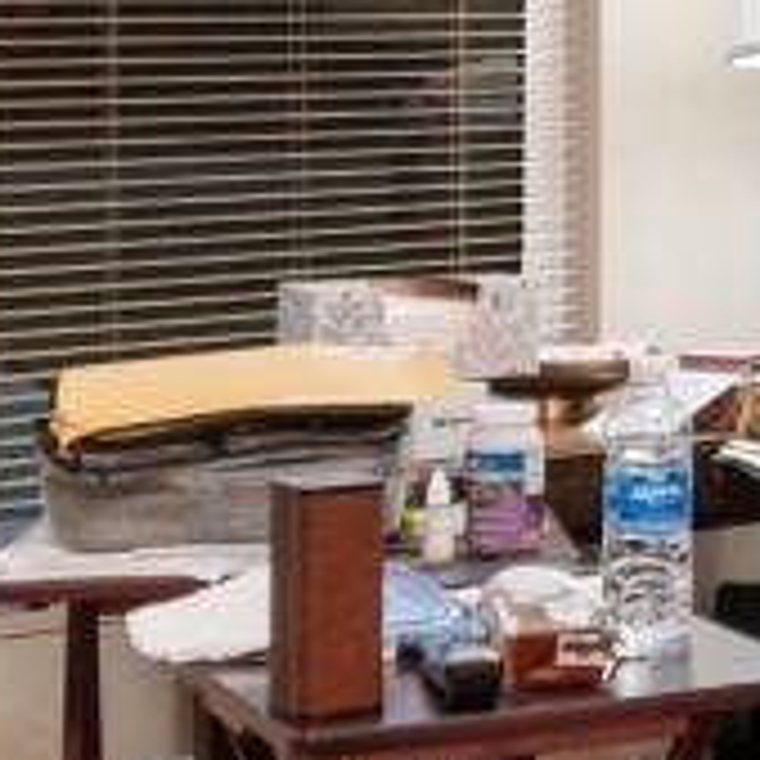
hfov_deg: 13.3
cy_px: -90
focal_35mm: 122
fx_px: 3030
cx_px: 1210
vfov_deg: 14.0
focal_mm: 10
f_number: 4.5
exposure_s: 3
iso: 100
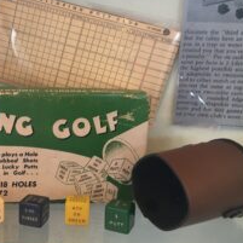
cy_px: 127
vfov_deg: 36.8
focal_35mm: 46
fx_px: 365
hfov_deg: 35.6
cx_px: 48
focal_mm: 4.15
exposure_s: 1/30
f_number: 2.2
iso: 80
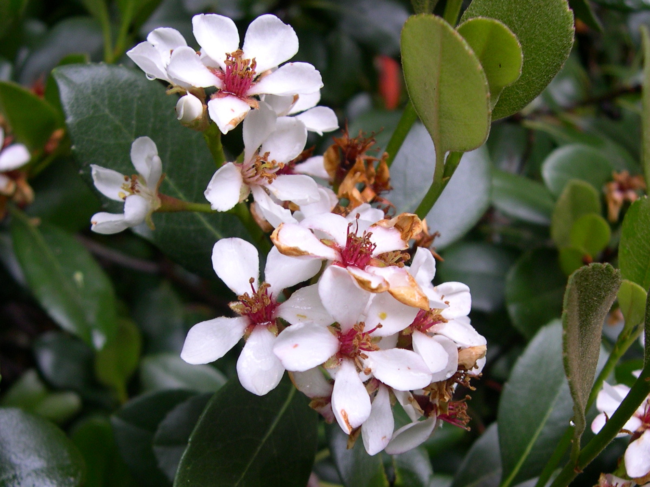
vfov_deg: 37.7
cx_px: 325
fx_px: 714
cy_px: 244
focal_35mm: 38
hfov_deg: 49.0
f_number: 2.8
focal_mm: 8
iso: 100
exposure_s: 1/77
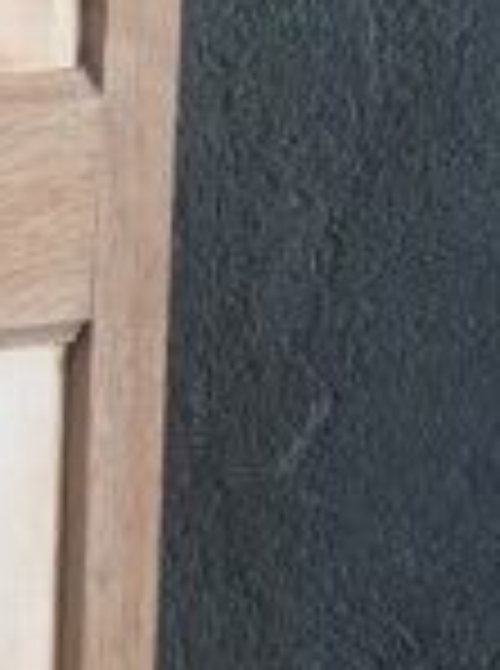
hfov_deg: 8.4
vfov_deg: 11.7
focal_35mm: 167
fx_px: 3230
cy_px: -9
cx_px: -545
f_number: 2.4
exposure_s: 1/50
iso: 32
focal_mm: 3.3
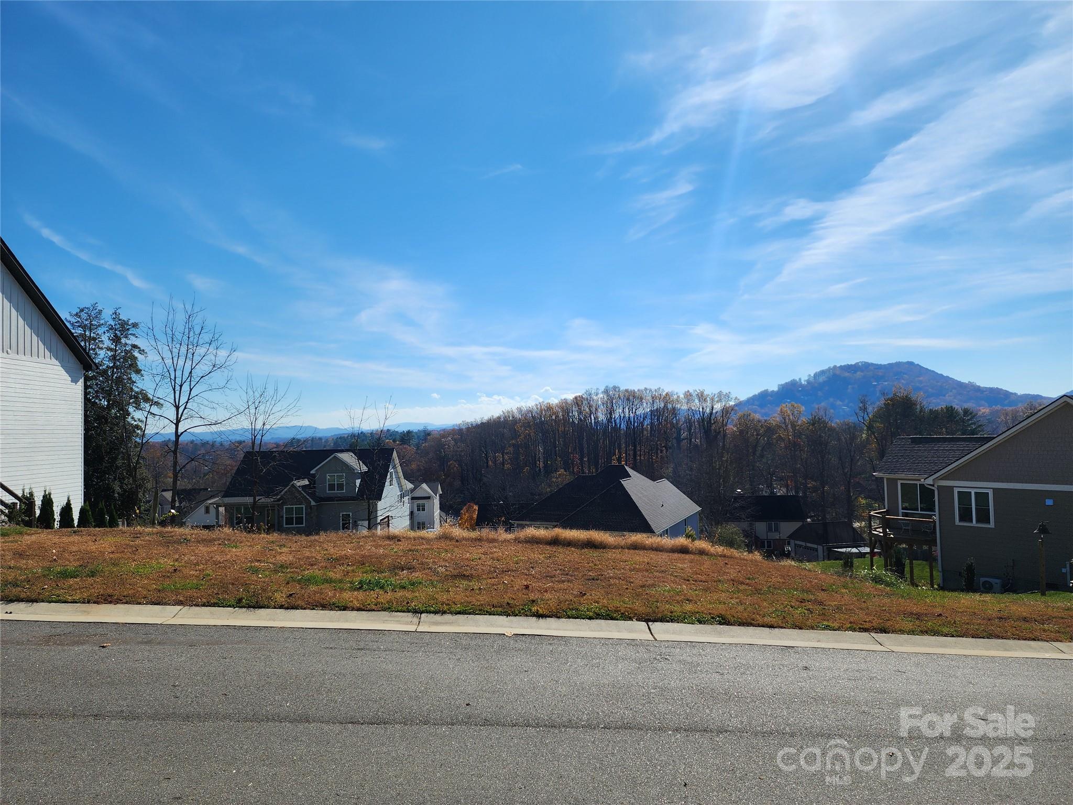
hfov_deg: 73.9
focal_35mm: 23
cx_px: 536
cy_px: 402
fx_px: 713
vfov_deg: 58.9
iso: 12
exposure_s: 1/2271
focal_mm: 6.4
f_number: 1.8
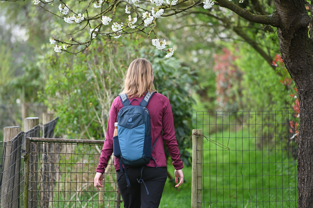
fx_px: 1739
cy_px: 104
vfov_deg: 6.9
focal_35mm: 200
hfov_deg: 10.3
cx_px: 156
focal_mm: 200
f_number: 5
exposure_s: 1/320
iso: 400
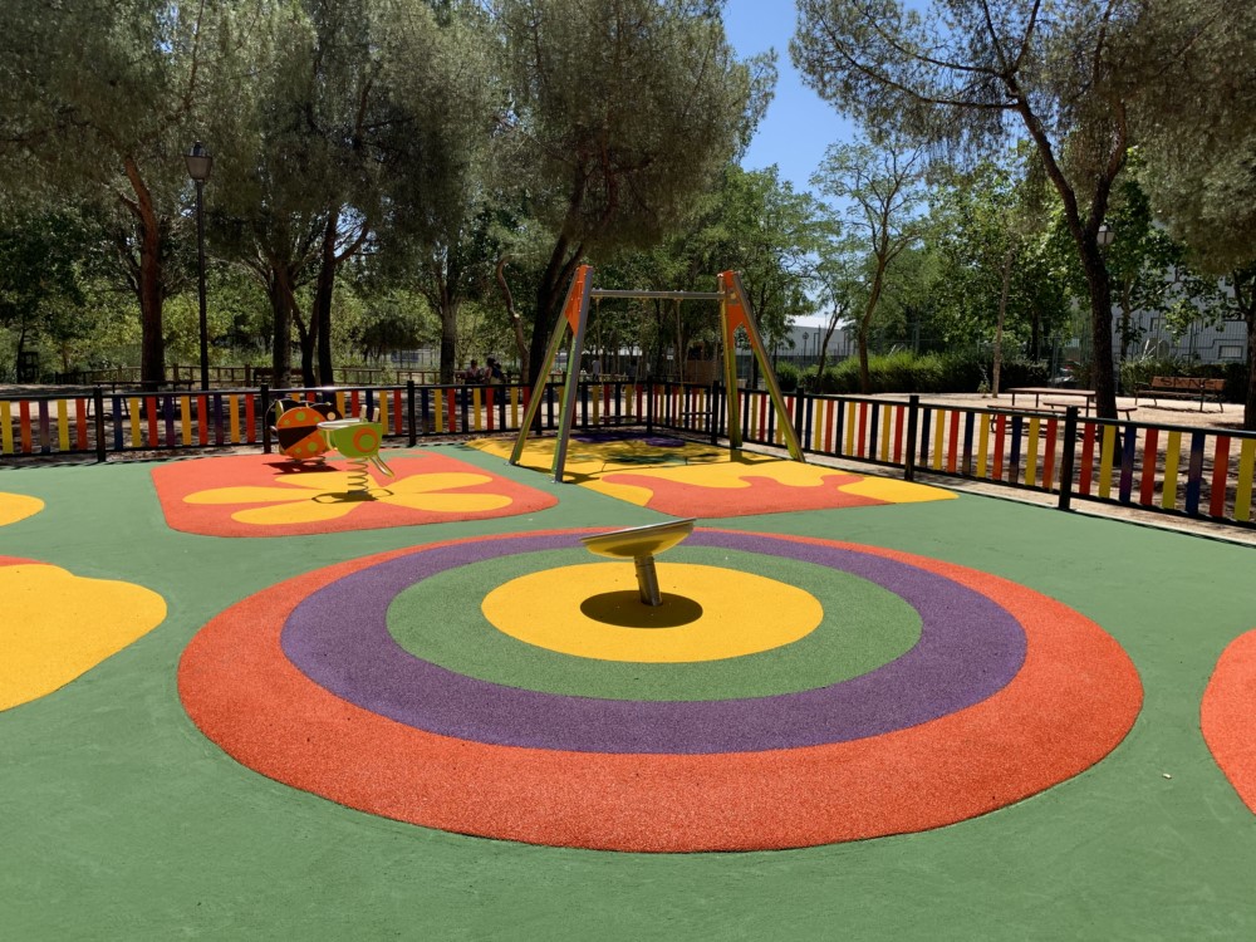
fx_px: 943
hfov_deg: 67.3
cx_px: 628
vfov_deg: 53.1
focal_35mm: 26
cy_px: 471
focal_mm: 4.25
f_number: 1.8
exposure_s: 1/2160
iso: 25
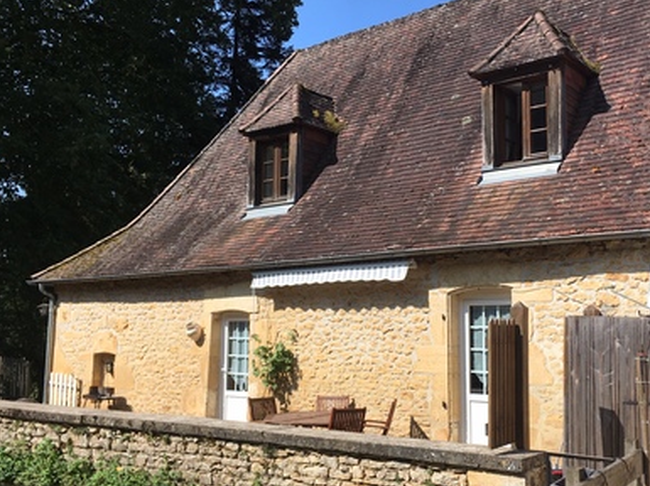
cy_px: 253
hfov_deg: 48.5
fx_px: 713
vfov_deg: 37.7
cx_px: 407
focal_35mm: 38
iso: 25
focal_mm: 4.15
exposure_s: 1/1748
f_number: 2.2
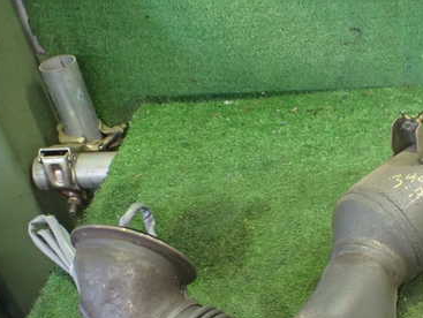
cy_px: 221
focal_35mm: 49
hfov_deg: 37.6
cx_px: 331
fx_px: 599
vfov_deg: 29.4
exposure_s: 1/30
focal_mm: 5.4
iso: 800
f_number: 2.3
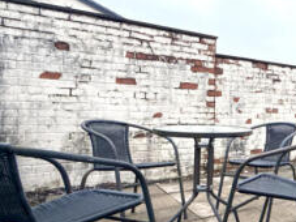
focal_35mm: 36
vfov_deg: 39.6
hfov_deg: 41.9
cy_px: 113
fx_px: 308
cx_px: 318
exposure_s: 1/99
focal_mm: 2.22
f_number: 2.2
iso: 200
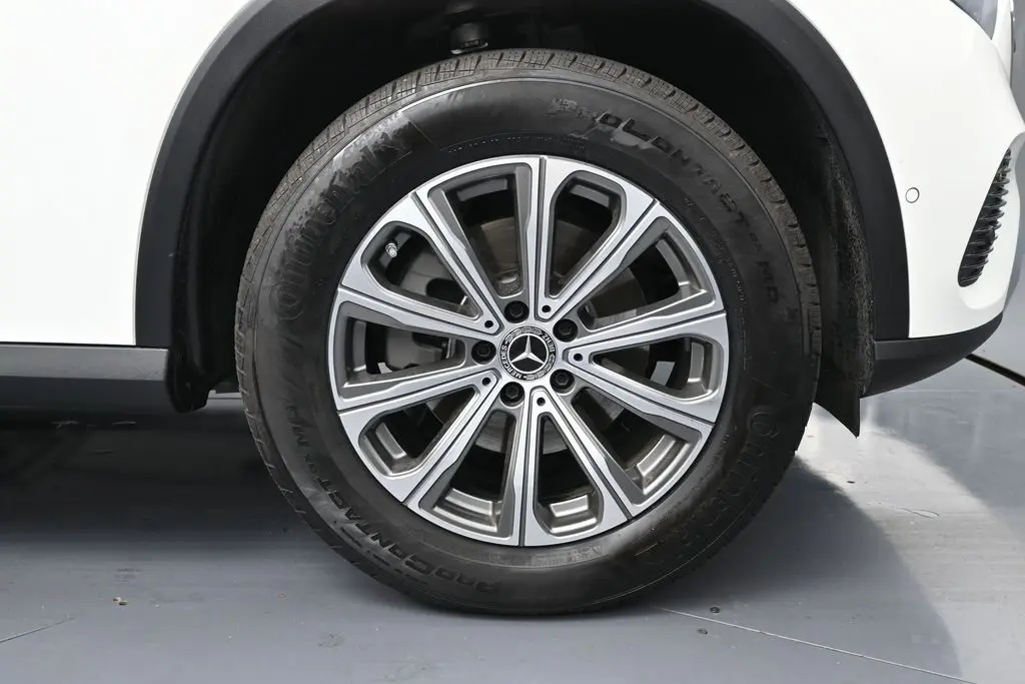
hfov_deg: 55.1
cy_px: 342
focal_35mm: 34
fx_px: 982
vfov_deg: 38.4
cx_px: 512
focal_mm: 23
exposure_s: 1/125
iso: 720
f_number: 4.2
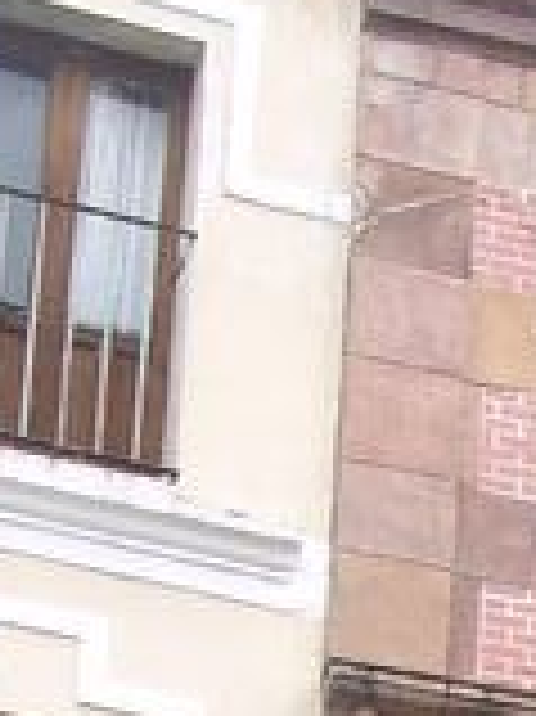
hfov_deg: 6.4
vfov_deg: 8.1
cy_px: 1734
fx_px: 4672
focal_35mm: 226
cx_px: 1099
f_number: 4.3
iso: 50
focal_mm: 5.8
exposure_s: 1/125
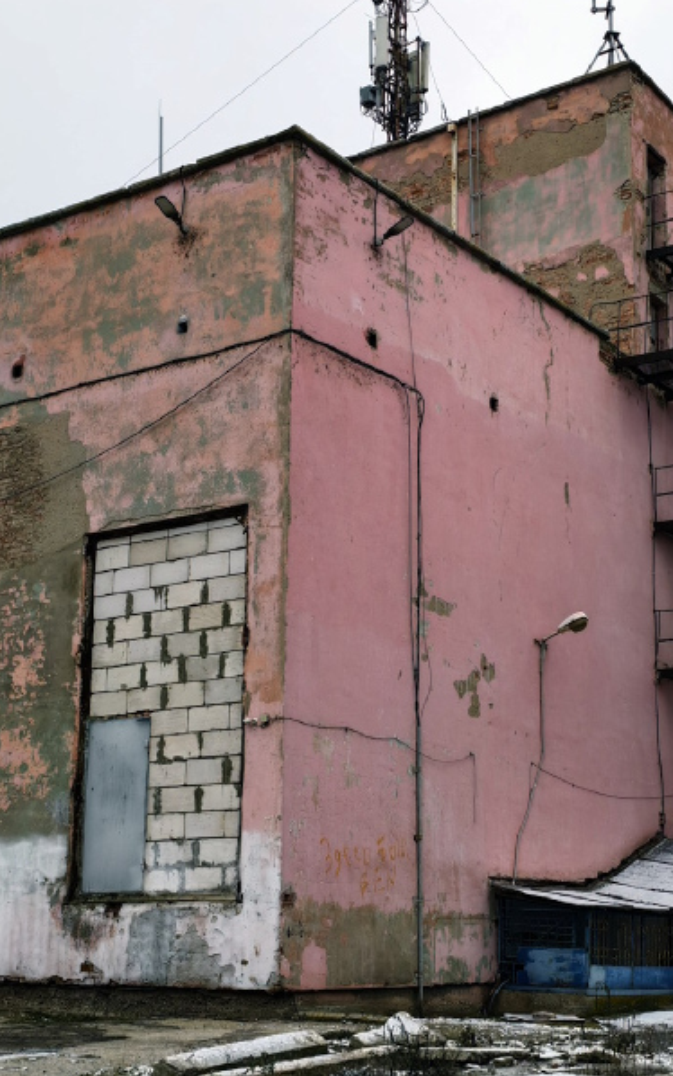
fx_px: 1555
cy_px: 593
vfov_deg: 38.1
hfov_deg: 24.4
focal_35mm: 53
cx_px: 390
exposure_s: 1/609
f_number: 1.57
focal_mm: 6.54
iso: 72
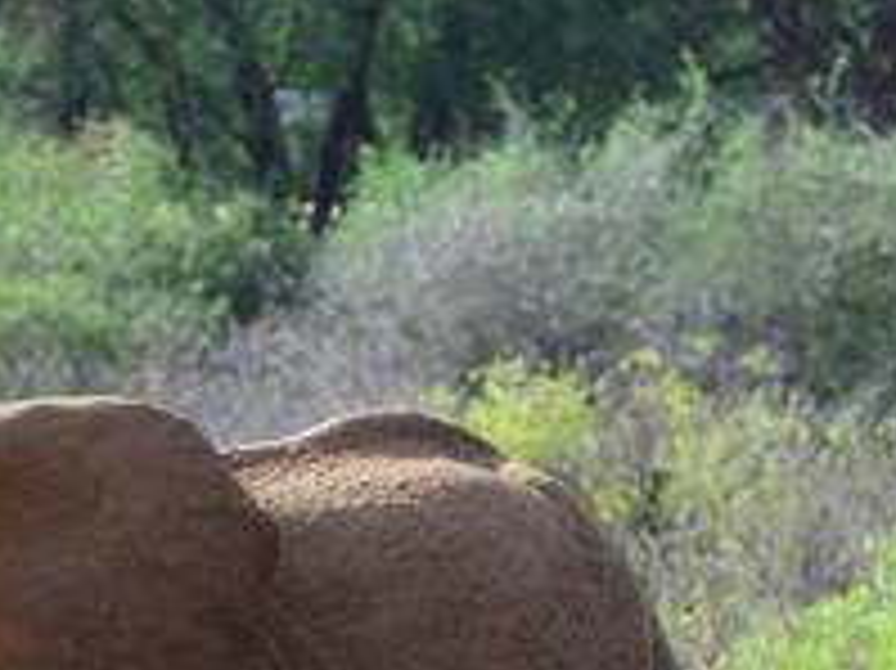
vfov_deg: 2.0
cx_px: 194
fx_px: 18979
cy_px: 780
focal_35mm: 734
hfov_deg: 2.7
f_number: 5
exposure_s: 1/500
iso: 560
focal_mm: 145
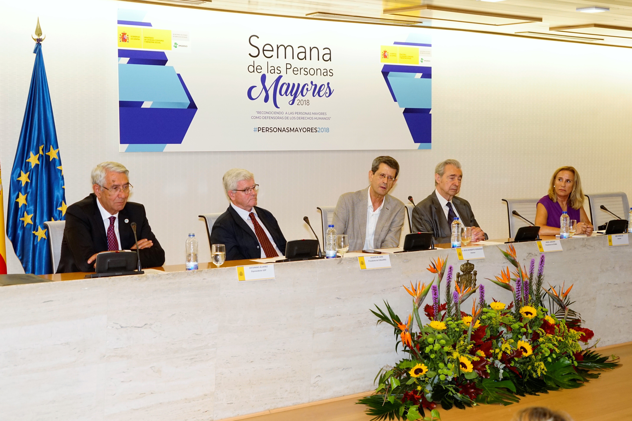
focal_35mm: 54
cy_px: 210
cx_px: 316
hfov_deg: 36.9
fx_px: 948
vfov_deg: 25.1
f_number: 6.3
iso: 2000
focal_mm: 54
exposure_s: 1/160
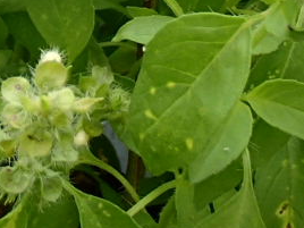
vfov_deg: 8.0
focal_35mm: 177
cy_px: -212
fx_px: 1554
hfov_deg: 11.1
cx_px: 12
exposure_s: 1/160
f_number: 4.7
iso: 125
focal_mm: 6.64
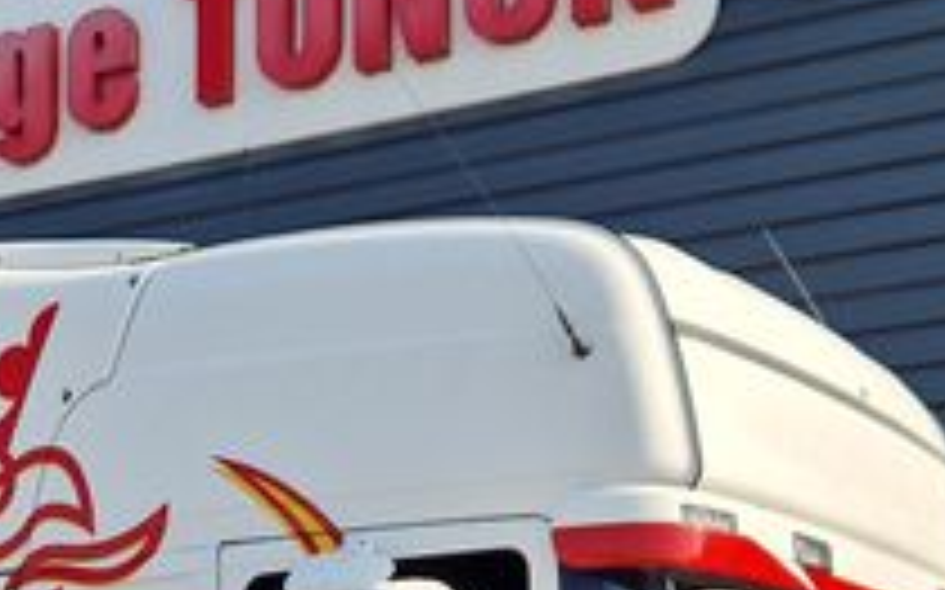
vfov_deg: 13.3
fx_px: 2394
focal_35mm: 93
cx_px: 279
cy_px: 847
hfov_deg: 22.2
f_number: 1.8
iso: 50
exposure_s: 1/876
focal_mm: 5.4
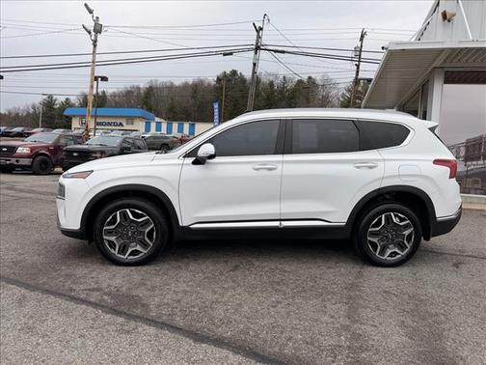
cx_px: 243
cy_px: 182
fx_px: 337
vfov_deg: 56.8
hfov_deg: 71.6
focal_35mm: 24
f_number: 1.78
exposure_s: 1/2000
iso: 80
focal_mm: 6.76
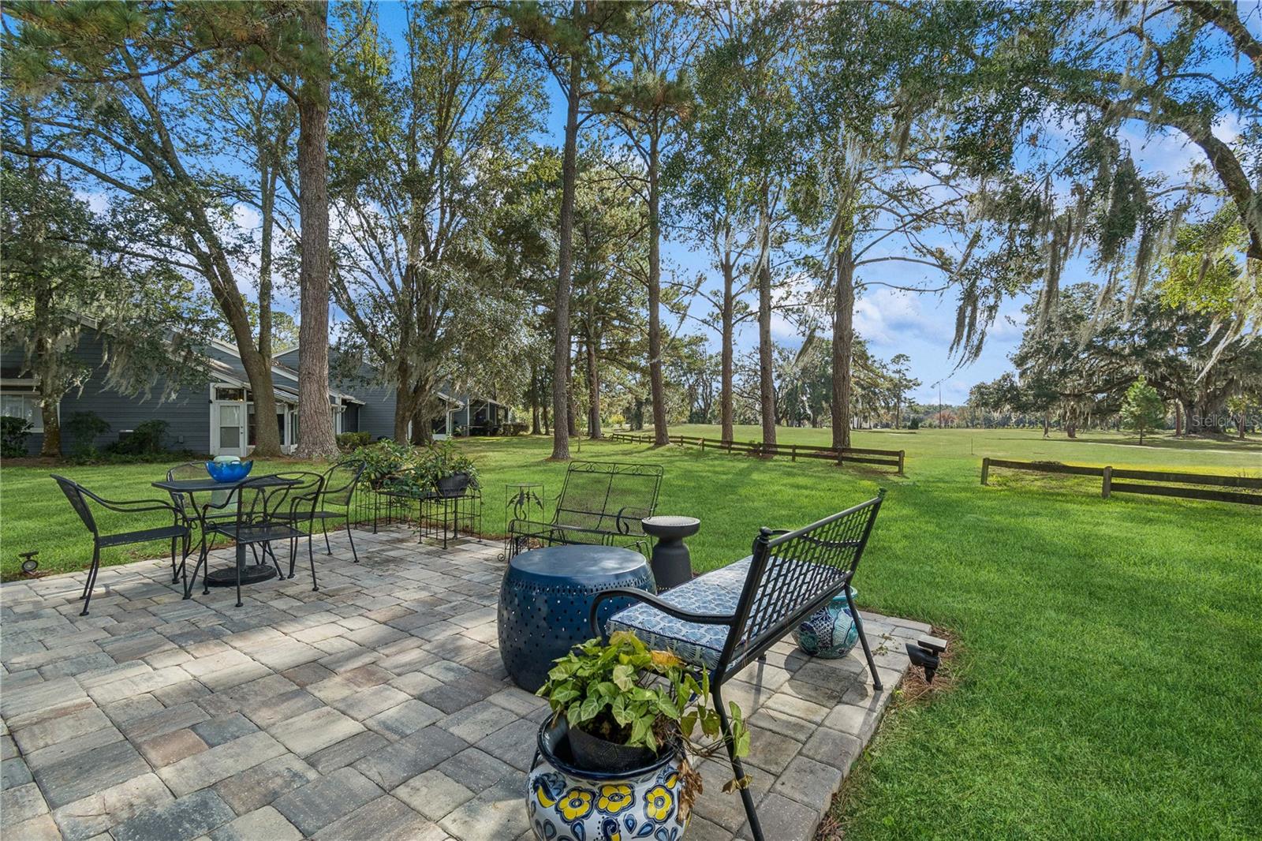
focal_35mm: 15
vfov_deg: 77.3
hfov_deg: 100.4
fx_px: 526
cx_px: 631
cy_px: 420
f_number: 8
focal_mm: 10
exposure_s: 1/200
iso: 200
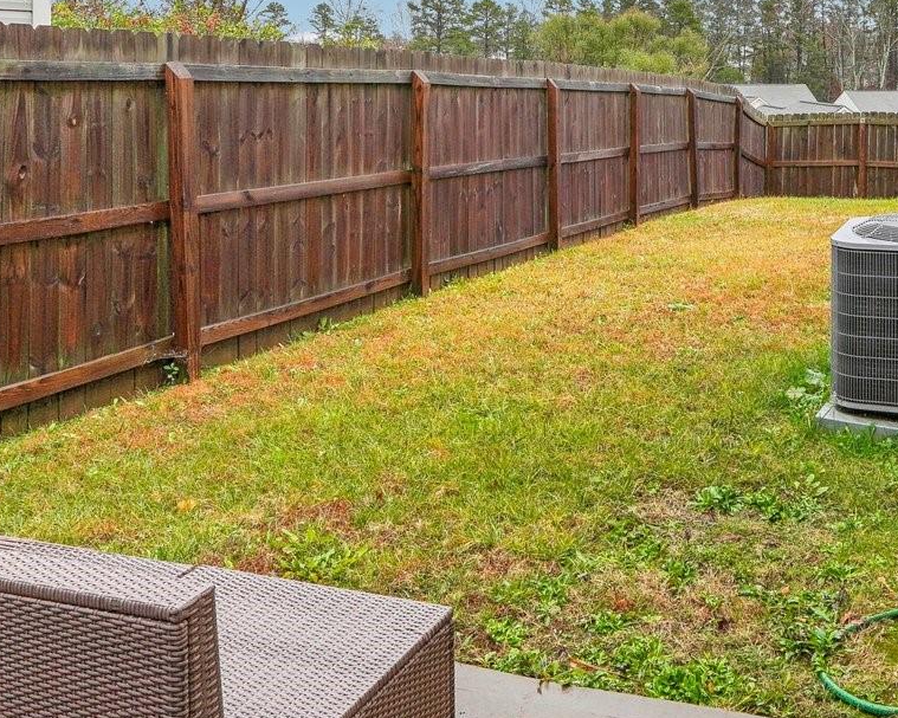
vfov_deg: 36.9
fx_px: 1010
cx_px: 667
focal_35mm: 38
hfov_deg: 46.3
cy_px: 82
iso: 125
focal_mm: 10
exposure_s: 1/30
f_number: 8
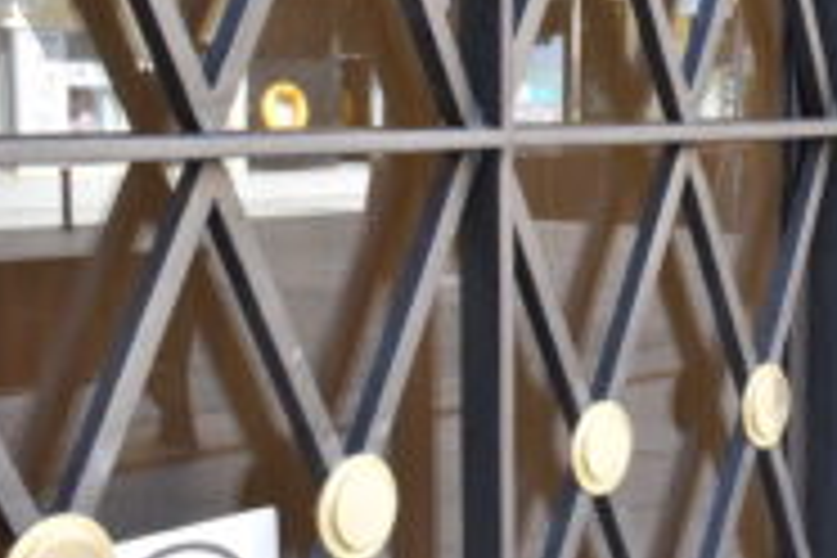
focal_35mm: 80
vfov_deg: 17.0
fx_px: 1864
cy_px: 236
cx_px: 853
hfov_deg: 24.1
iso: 800
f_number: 25
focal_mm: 23
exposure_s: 1/20
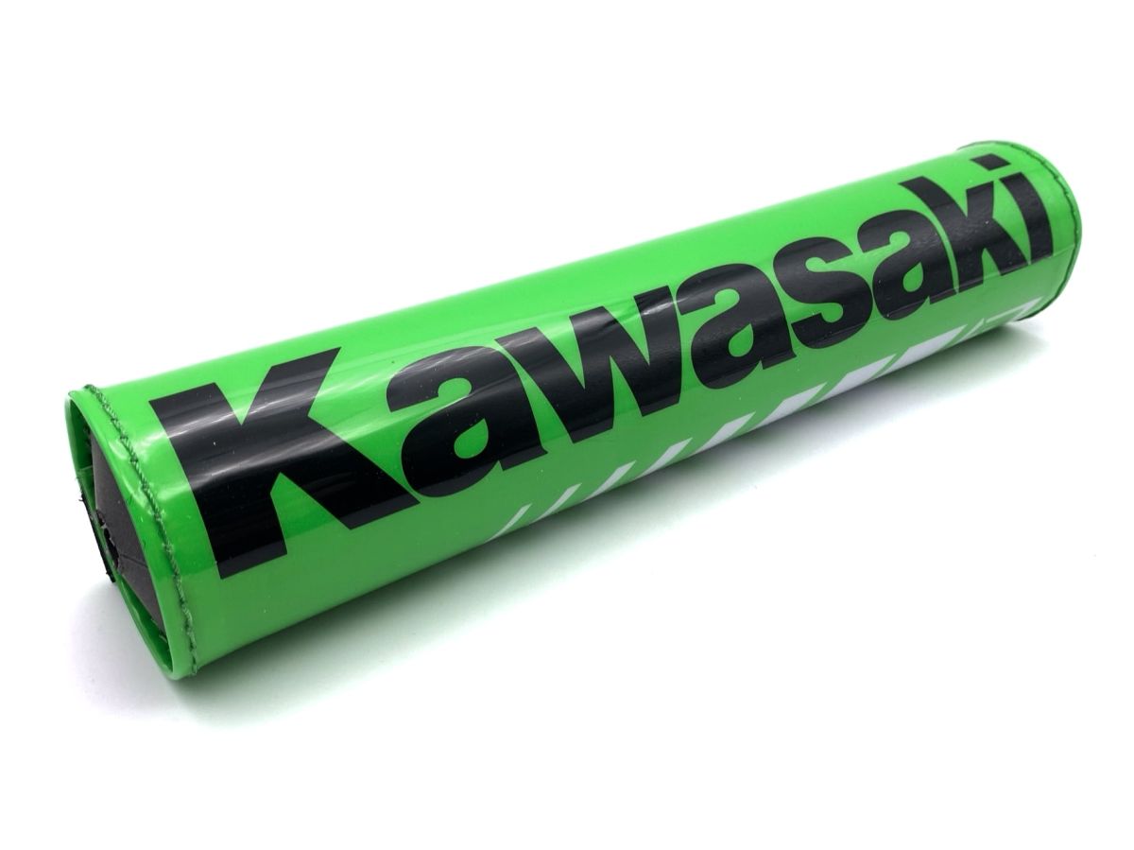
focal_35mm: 26
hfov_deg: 67.3
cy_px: 425
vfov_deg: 53.0
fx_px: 851
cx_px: 567
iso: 25
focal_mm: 4.25
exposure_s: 1/179
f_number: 1.8
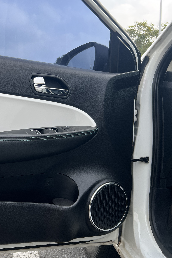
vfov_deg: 51.9
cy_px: 132
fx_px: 265
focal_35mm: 37
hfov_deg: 33.2
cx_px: 3
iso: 50
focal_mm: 5.7
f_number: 1.5
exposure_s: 1/1238
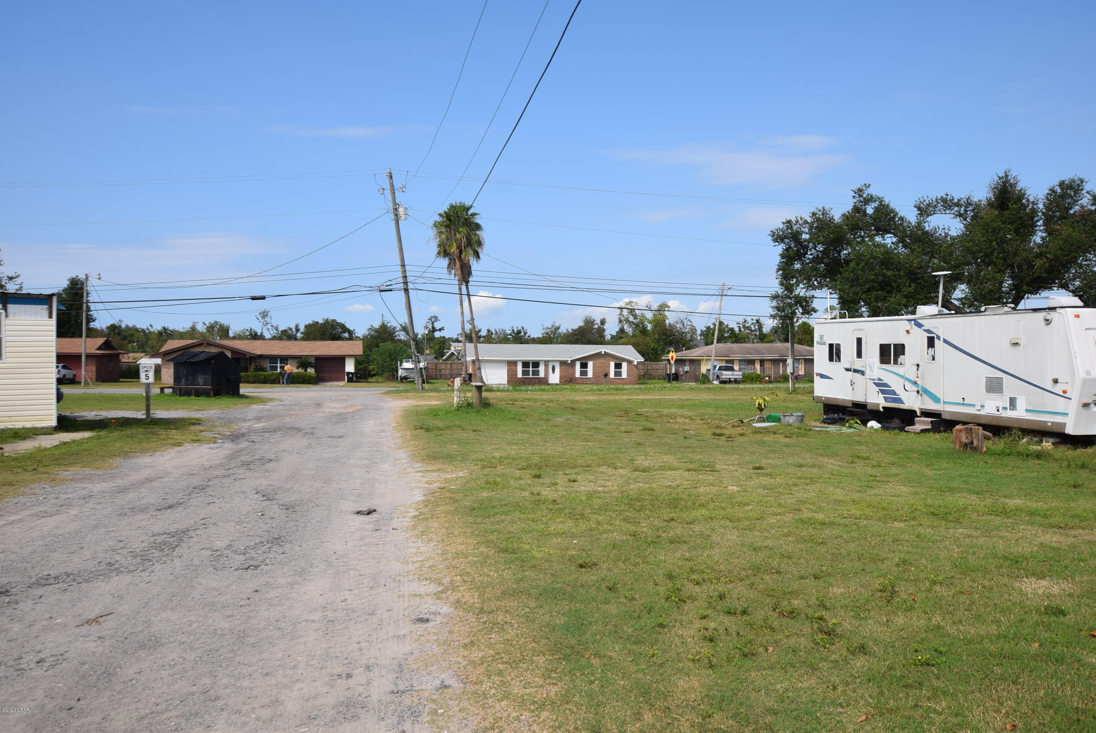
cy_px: 366
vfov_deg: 43.7
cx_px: 548
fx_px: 914
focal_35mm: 30
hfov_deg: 61.9
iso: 100
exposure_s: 1/200
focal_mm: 20
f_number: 10
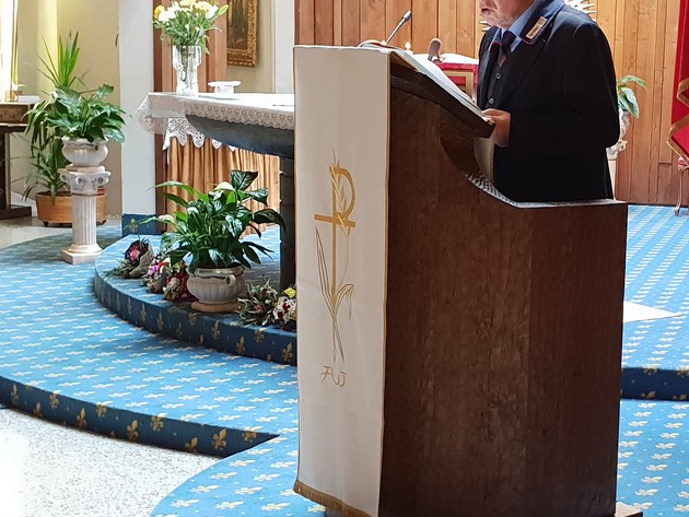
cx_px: 609
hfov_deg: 28.3
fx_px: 1314
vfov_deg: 22.3
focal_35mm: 66
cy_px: 275
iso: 320
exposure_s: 1/33
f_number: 2.4
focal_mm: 4.3
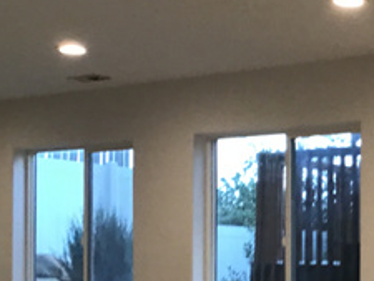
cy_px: 244
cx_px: 464
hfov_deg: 20.6
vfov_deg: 16.6
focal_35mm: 88
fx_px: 951
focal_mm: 3.3
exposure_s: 1/30
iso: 80
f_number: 2.4
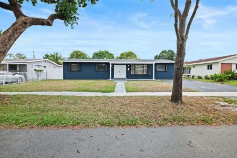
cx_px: 118
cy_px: 79
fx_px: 105
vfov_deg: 73.7
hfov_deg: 96.8
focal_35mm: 16
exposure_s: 1/125
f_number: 8
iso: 200
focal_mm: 16
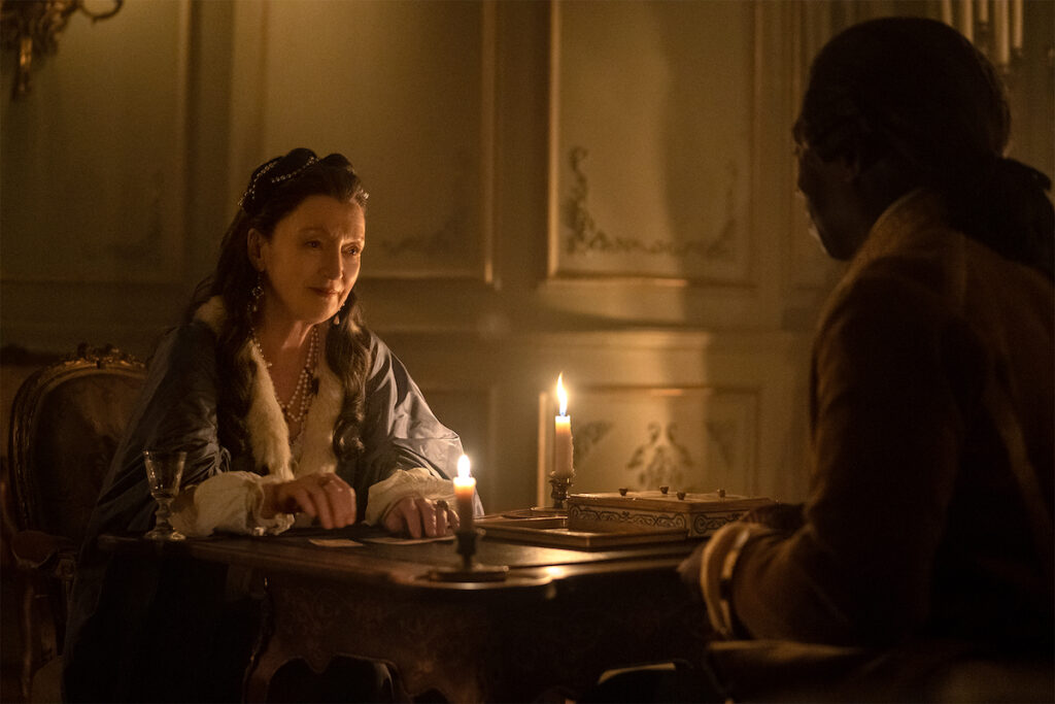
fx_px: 2052
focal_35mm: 70
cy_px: 352
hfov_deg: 28.8
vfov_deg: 19.5
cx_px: 528
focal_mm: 70
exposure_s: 1/60
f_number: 2.8
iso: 8000
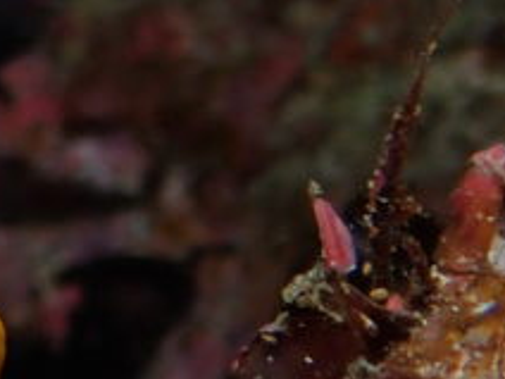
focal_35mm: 411
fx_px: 5996
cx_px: -622
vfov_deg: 3.6
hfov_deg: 4.7
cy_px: -79
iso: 200
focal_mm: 15.41
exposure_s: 1/80
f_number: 13
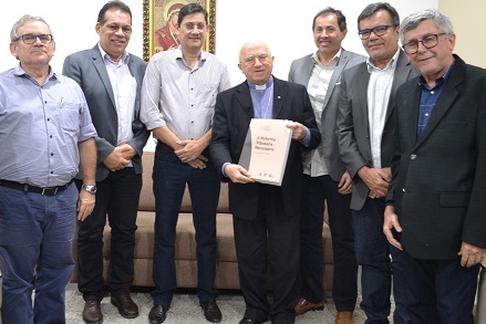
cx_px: 196
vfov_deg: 32.6
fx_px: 554
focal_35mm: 41
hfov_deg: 47.1
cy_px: 136
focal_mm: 20
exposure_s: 1/15
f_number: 3.8
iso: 1000
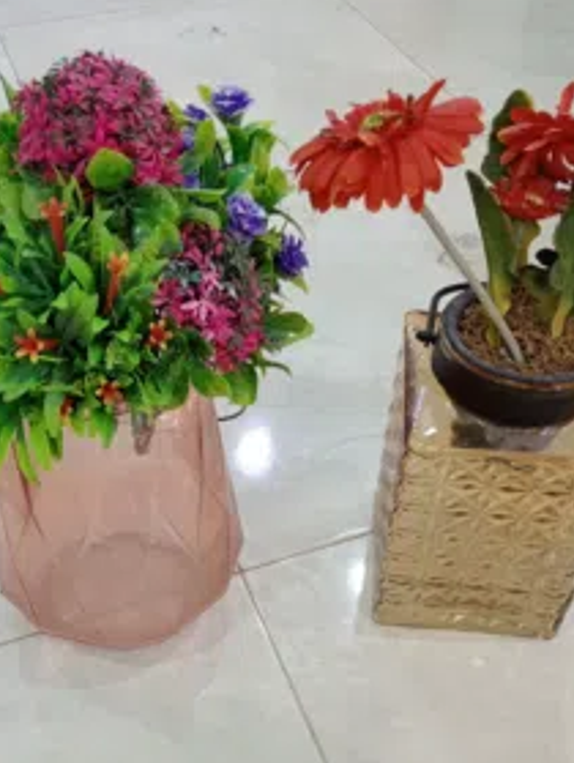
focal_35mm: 40
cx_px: 265
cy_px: 511
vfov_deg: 46.0
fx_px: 882
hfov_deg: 36.0
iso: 858
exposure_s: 1/33.3
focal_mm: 3.98
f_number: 1.8
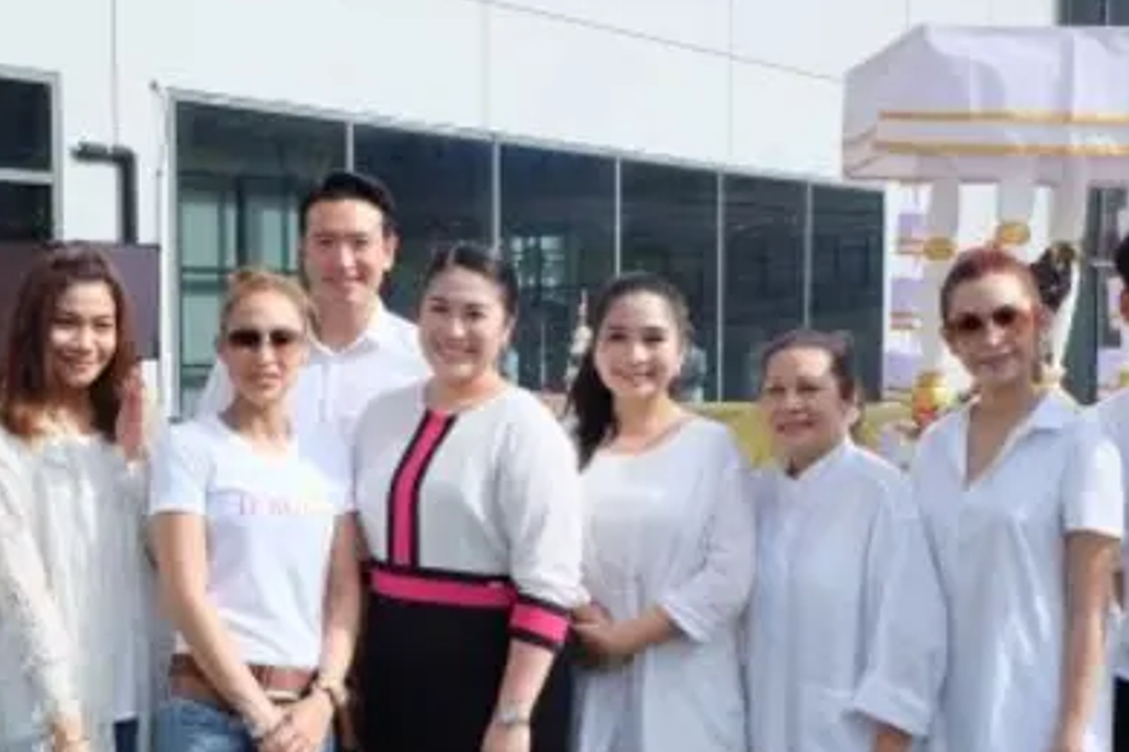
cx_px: 443
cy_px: 515
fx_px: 1882
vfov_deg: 22.5
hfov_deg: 33.3
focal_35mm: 60
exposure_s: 1/420
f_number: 8
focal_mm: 20.1
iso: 400
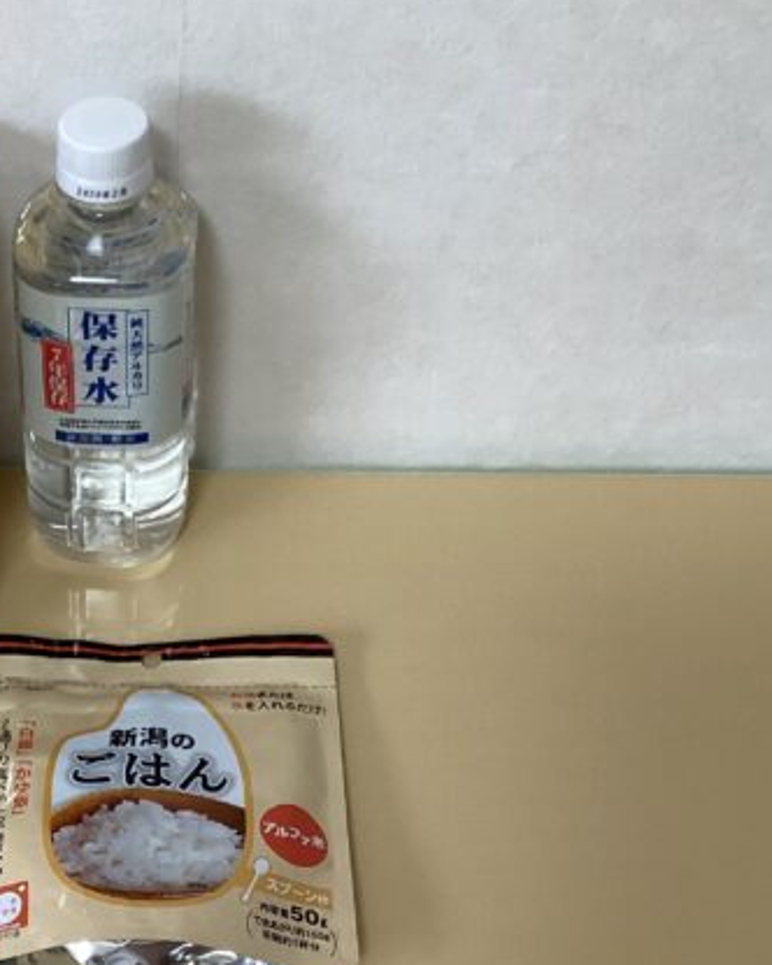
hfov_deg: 25.6
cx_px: -26
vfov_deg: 33.5
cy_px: 544
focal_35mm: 56
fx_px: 1599
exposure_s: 1/60
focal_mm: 3.3
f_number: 2.4
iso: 160
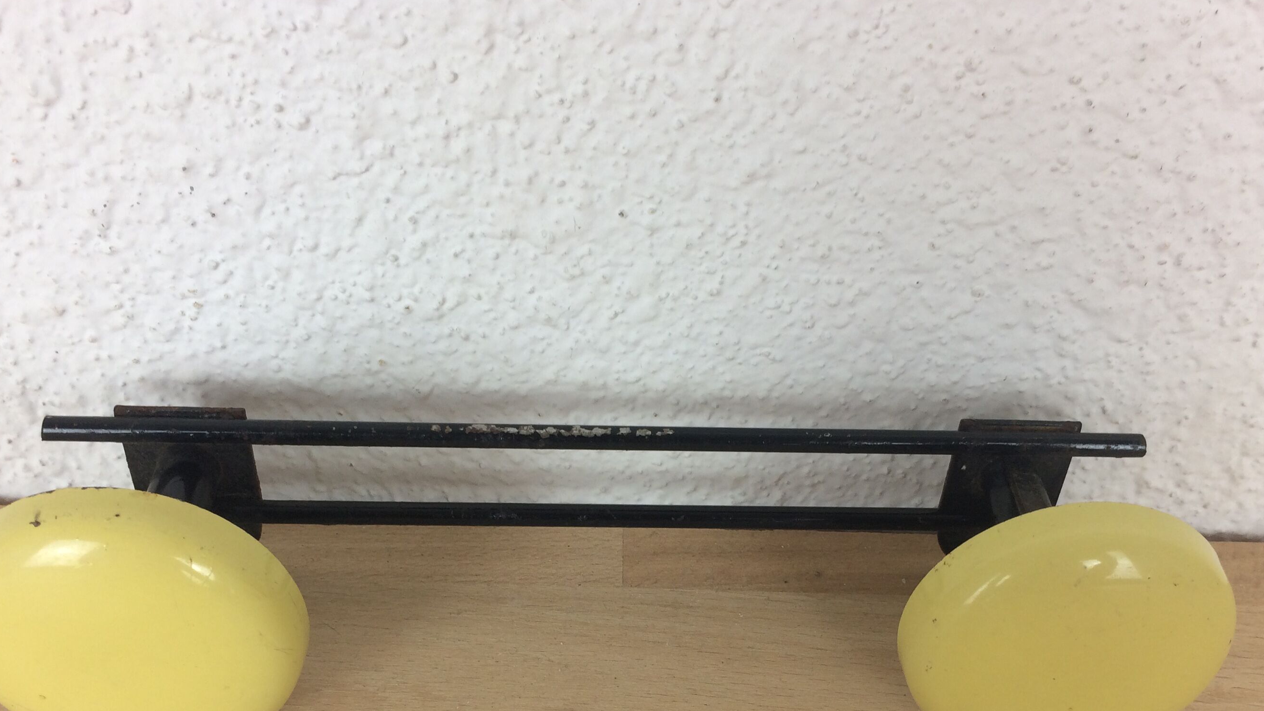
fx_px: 1307
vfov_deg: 29.9
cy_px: 541
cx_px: 652
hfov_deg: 51.6
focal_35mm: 39
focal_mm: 4.15
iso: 40
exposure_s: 1/50
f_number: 2.2
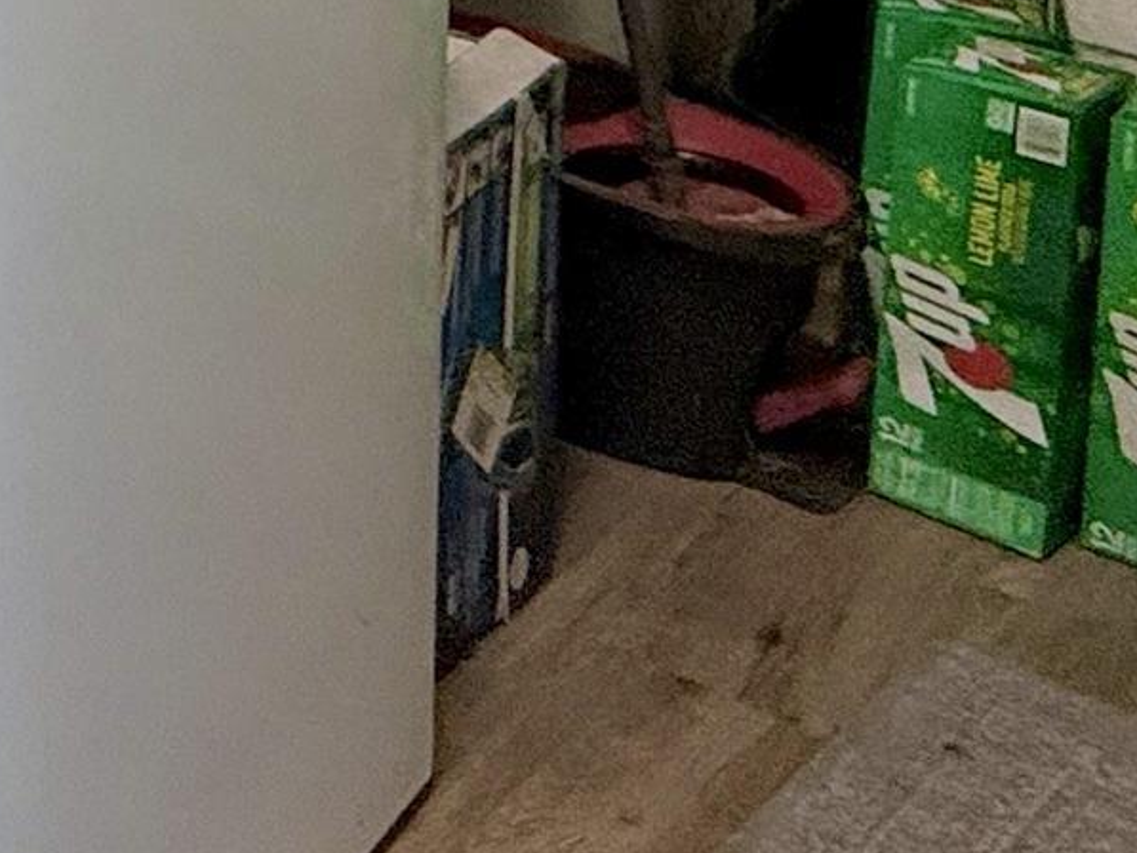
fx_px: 2365
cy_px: -640
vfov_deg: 17.1
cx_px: -992
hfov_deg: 19.2
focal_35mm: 72
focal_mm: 2.22
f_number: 2.2
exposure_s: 1/120
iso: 250
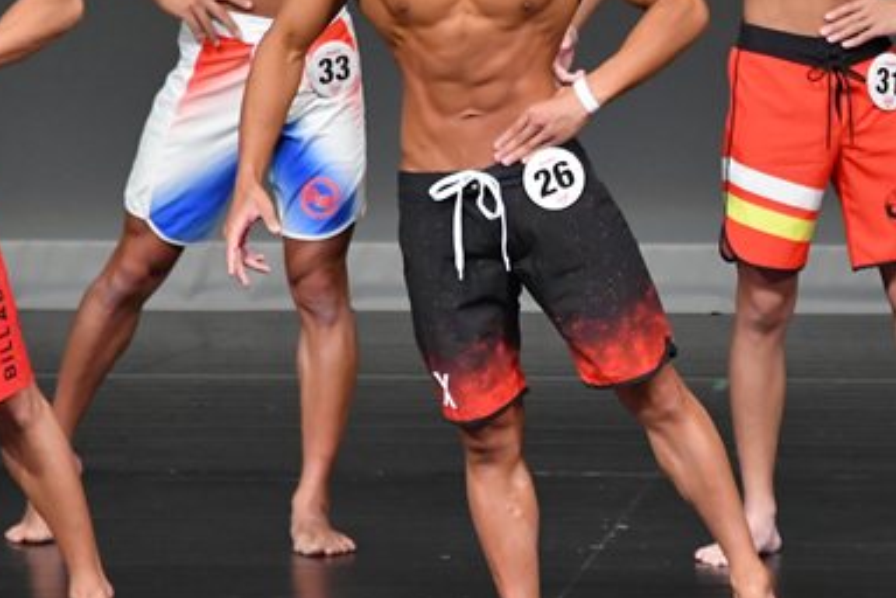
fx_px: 17321
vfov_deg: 2.0
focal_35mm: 696
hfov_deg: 3.0
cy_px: 243
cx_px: 794
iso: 4000
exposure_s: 1/400
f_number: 5.6
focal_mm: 230
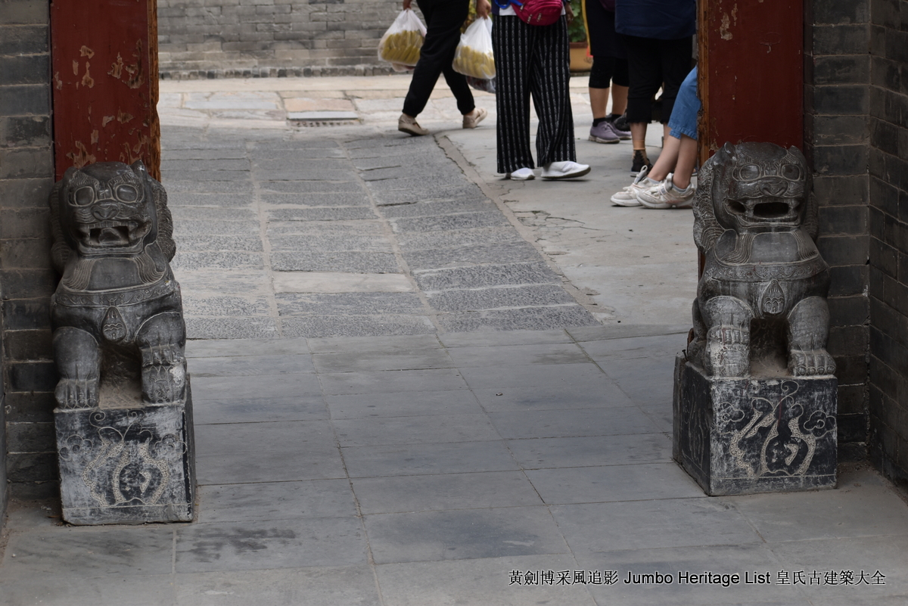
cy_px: 303
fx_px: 2649
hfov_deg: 19.4
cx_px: 454
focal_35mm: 105
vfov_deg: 13.1
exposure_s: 1/250
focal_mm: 70
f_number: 7.1
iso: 200
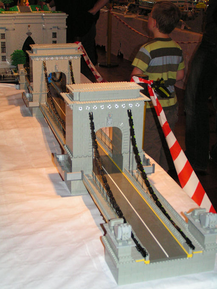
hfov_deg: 26.1
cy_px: 144
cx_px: 108
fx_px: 468
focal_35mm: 56
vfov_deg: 34.4
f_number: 3.2
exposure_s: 1/60
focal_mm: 9.4
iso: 200
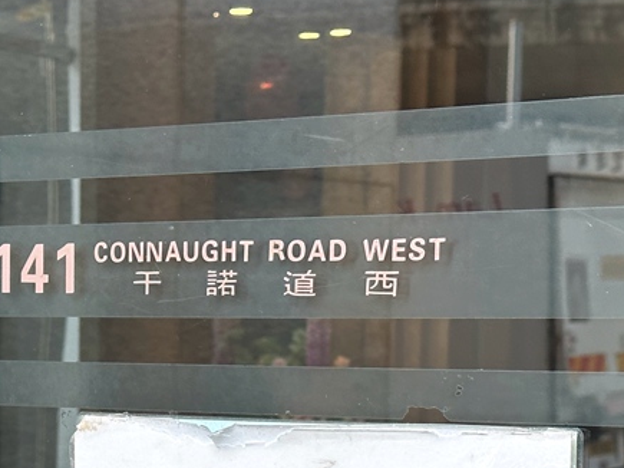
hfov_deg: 17.3
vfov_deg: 12.9
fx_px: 2036
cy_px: 513
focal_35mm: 113
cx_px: 113
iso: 64
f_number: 1.78
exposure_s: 1/541
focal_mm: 6.86
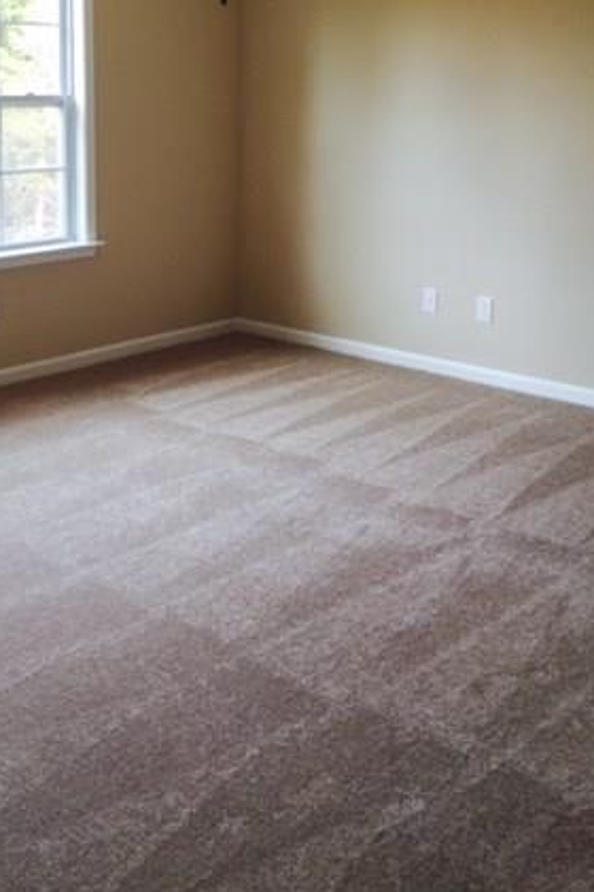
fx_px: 1138
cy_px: 265
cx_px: 195
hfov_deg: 29.0
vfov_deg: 41.9
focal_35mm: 46
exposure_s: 1/60
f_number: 2.2
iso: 32
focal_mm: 4.15
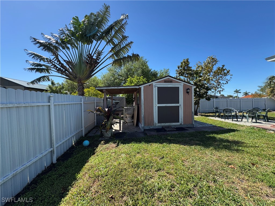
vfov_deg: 85.7
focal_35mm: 14
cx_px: 138
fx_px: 111
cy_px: 103
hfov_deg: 102.1
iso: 40
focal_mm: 2.22
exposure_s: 1/615
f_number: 2.2
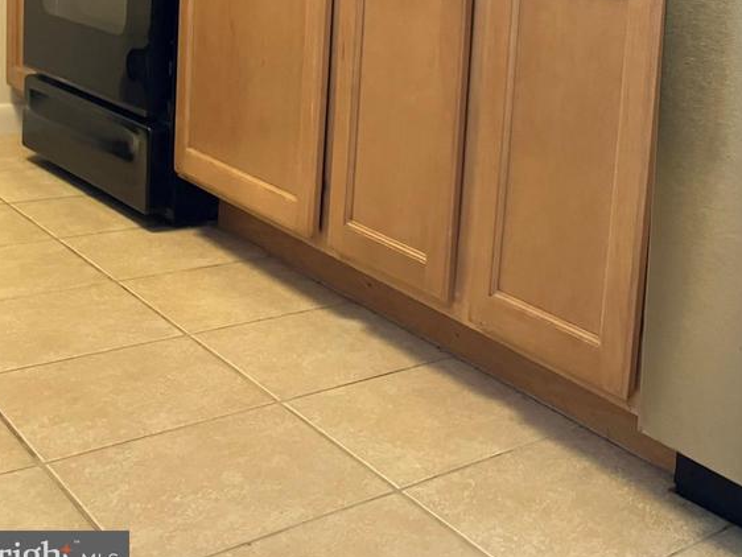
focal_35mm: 51
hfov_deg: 35.7
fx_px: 1094
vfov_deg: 27.7
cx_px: 640
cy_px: 78
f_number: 1.8
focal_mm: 3.99
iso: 320
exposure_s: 1/60
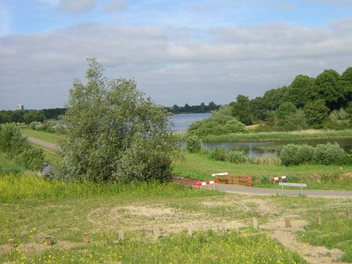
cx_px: 176
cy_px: 132
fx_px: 366
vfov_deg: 39.7
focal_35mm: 36
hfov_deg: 51.3
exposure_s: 1/359
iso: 100
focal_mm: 4.7
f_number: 5.2
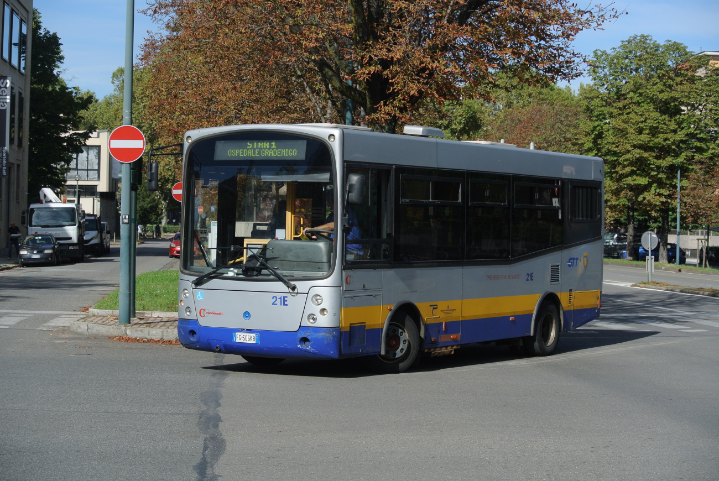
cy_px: 240
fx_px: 1620
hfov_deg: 25.0
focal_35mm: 81
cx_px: 360
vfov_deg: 16.9
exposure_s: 1/800
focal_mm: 30
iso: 100
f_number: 5
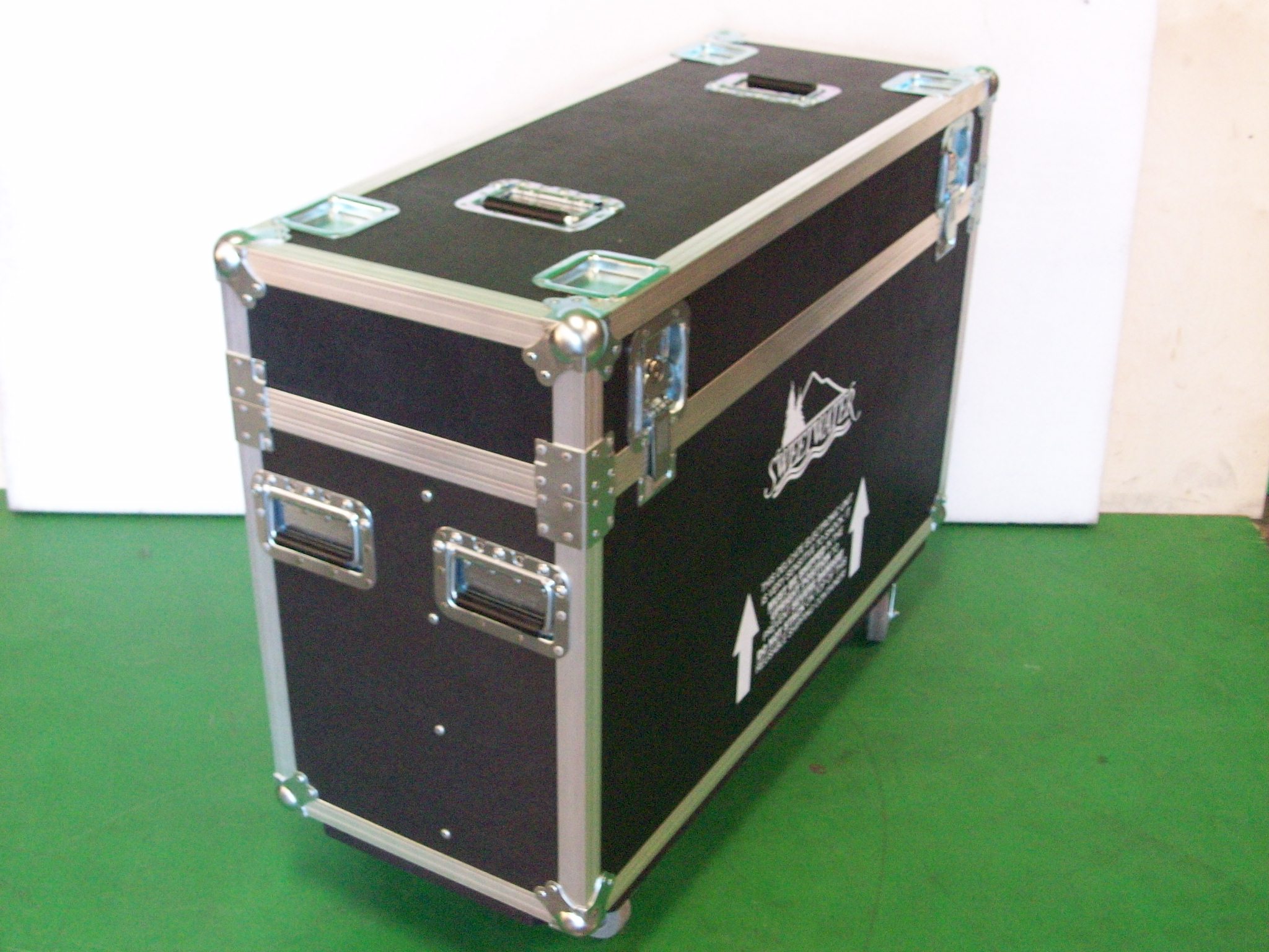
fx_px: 1540
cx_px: 634
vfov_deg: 34.3
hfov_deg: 44.8
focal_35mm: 42
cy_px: 476
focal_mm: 7.1
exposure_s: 1/8
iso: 237
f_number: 3.2
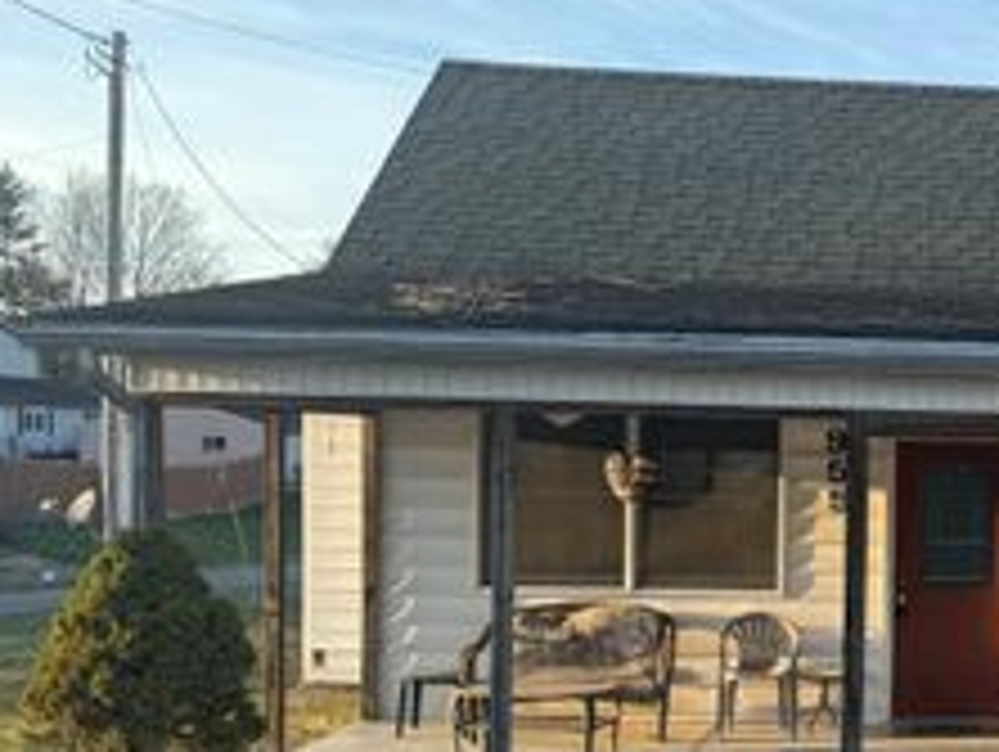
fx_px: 1560
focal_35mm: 54
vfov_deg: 26.9
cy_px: 525
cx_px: 1076
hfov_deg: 31.8
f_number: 1.78
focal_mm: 6.76
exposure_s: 1/757
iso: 80
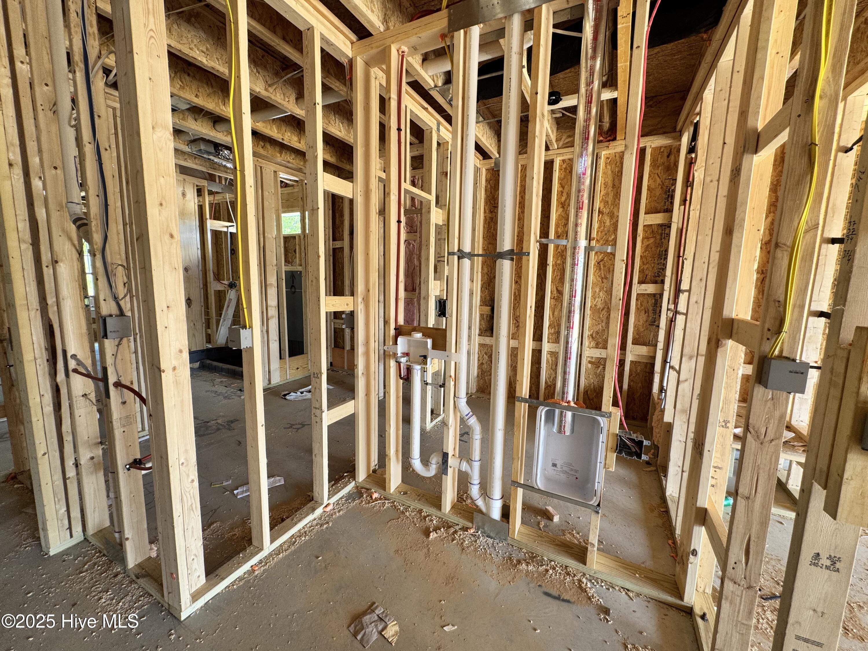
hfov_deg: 102.1
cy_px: 326
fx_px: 351
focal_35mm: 14
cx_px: 434
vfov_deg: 85.7
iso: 100
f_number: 2.2
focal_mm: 2.22
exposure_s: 1/99
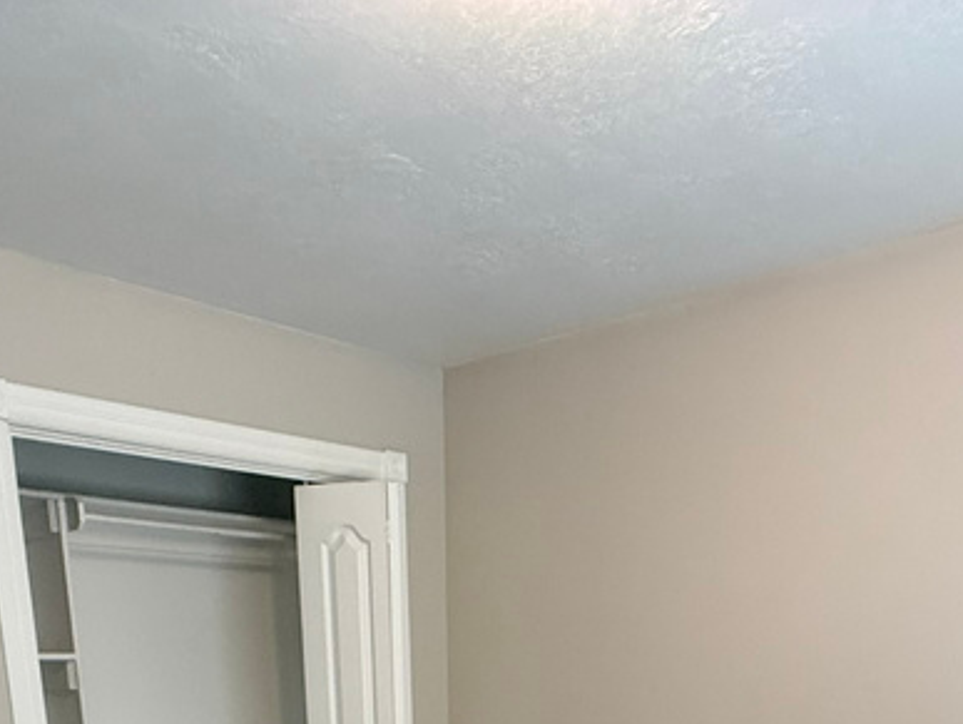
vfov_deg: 30.2
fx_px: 1030
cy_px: 953
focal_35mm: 37
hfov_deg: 50.1
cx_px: 500
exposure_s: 1/120
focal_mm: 2.22
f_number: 2.2
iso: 400
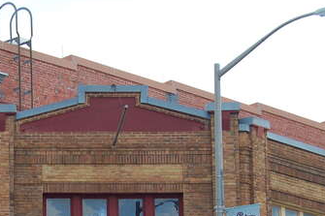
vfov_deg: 10.0
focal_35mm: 136
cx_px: 40
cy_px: 246
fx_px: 1227
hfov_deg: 14.9
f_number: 7.1
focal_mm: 38
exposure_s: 1/160
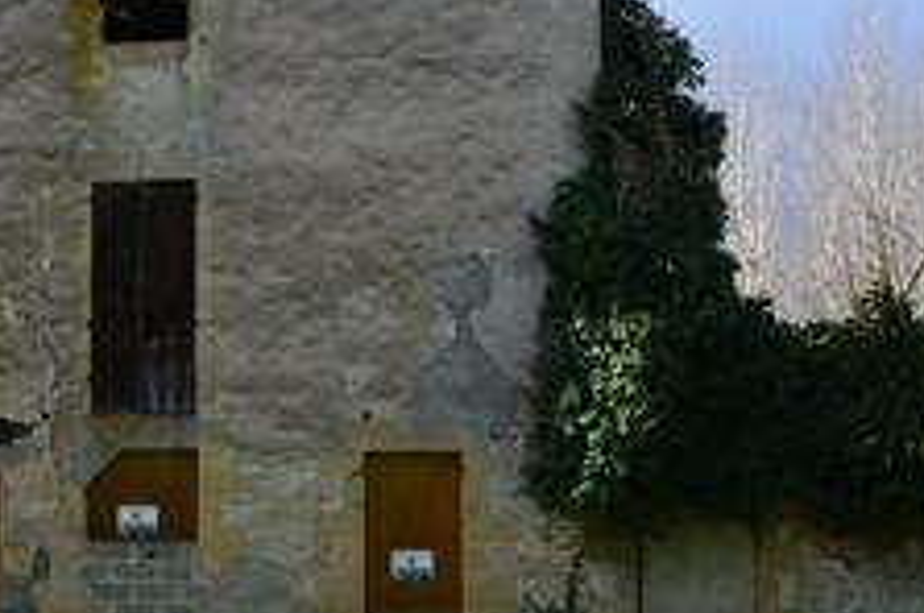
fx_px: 1897
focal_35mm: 74
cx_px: 95
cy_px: 238
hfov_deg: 26.5
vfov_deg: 18.3
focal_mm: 22
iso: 200
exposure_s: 1/125
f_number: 11
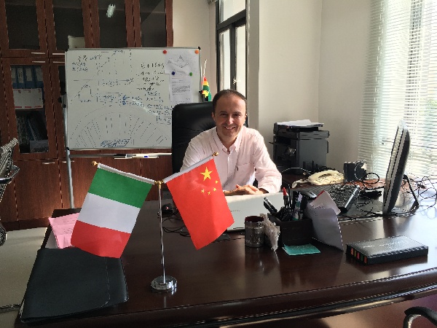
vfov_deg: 48.2
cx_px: 218
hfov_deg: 61.7
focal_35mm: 29
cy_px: 164
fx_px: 366
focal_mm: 4.15
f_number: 2.2
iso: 32
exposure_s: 1/100
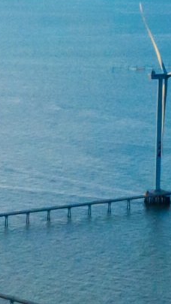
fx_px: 1748
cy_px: 23
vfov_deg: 9.9
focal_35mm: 217
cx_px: 40
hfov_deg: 5.6
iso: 200
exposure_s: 1/200
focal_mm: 10.26
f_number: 10
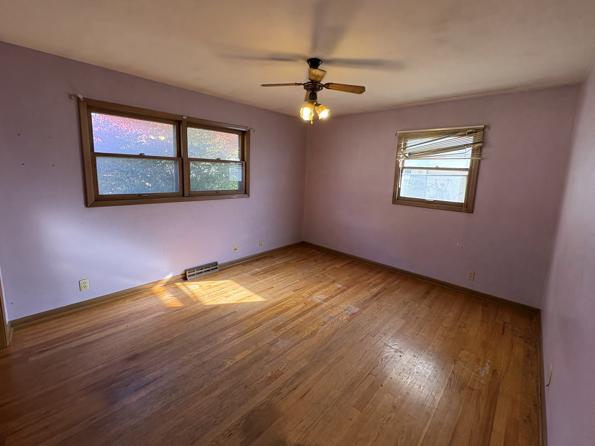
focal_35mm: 15
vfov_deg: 81.6
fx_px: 258
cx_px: 303
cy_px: 208
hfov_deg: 98.2
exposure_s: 1/99
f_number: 2.2
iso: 160
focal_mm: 2.22
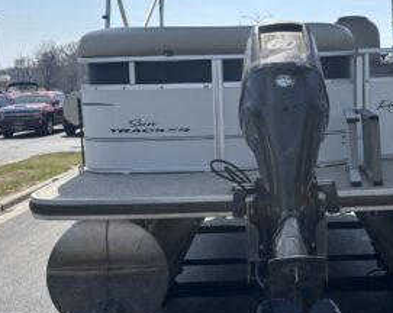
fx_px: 581
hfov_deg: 36.7
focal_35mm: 50
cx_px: 286
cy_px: 113
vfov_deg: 30.0
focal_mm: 5.96
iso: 50
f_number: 1.6
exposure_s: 1/4255
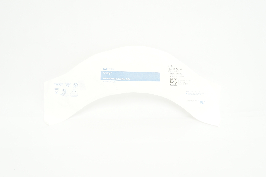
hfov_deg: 57.3
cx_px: 133
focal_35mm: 33
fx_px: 244
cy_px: 88
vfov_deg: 39.9
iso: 400
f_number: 8
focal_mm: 22
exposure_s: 1/13
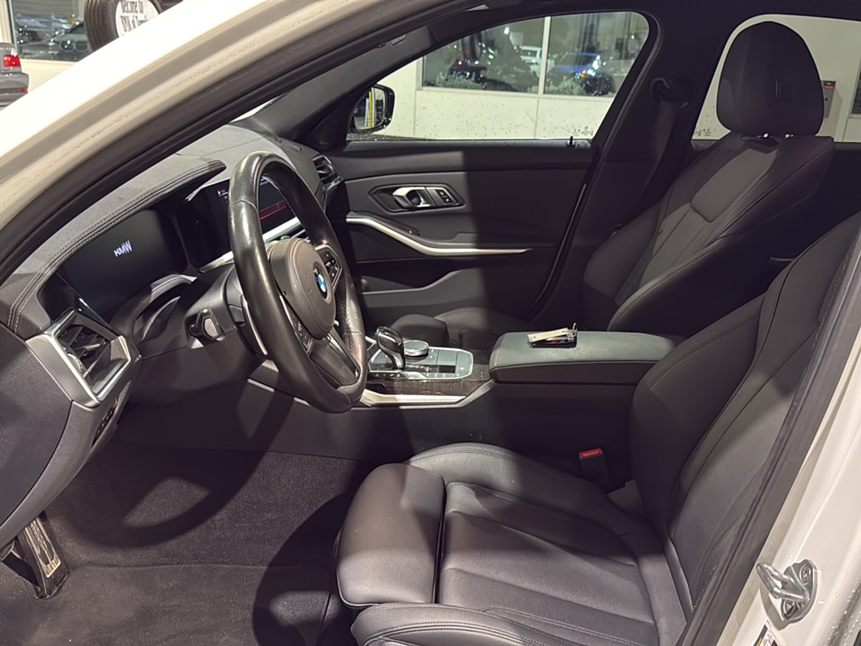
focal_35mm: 25
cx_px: 430
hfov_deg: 69.4
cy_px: 323
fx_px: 622
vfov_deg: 54.9
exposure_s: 1/40
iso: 640
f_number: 1.78
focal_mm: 6.76
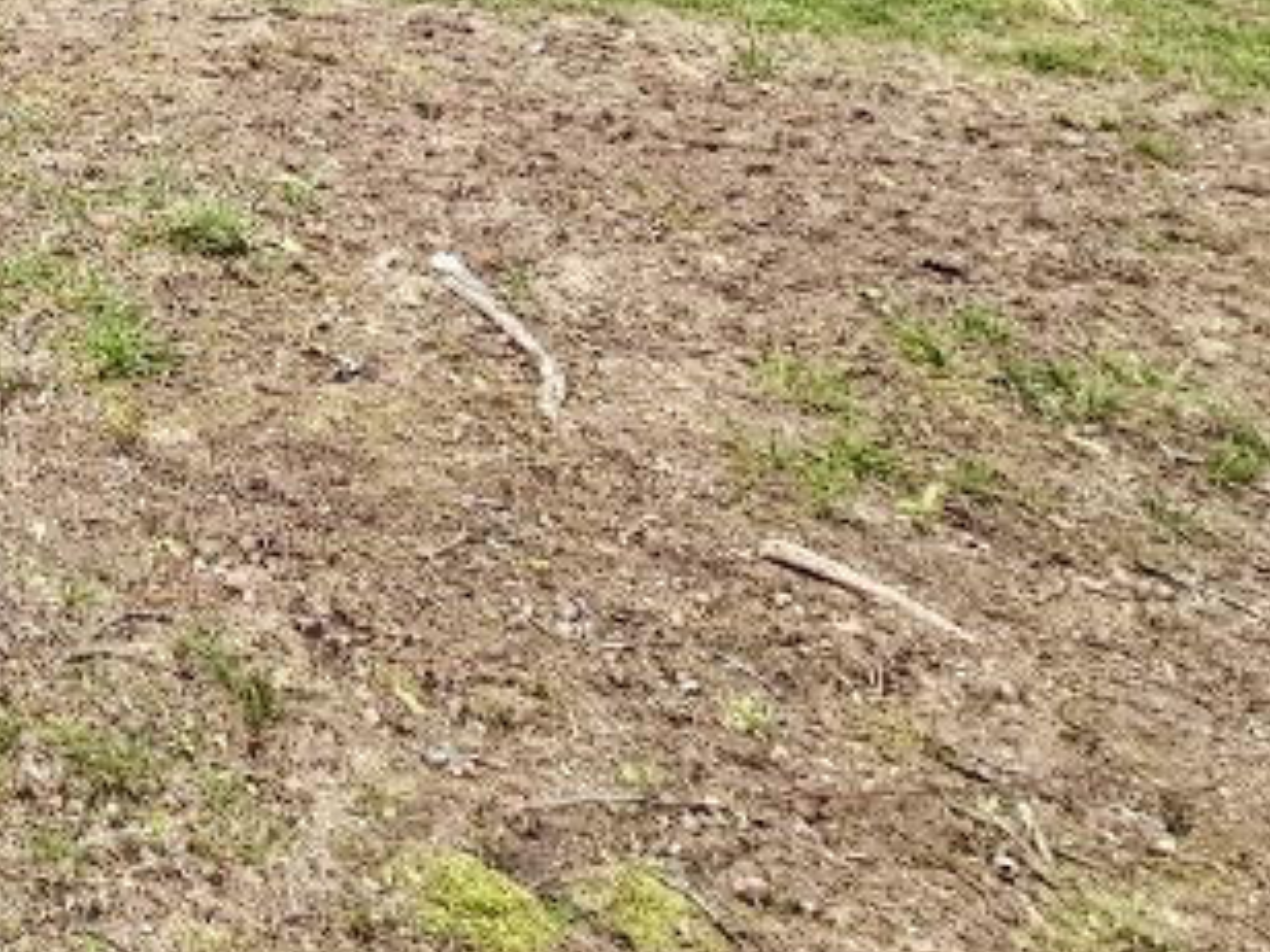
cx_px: -771
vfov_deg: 19.2
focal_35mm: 54
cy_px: -837
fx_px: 1981
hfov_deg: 24.6
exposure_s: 1/60
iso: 100
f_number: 2.2
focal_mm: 2.2
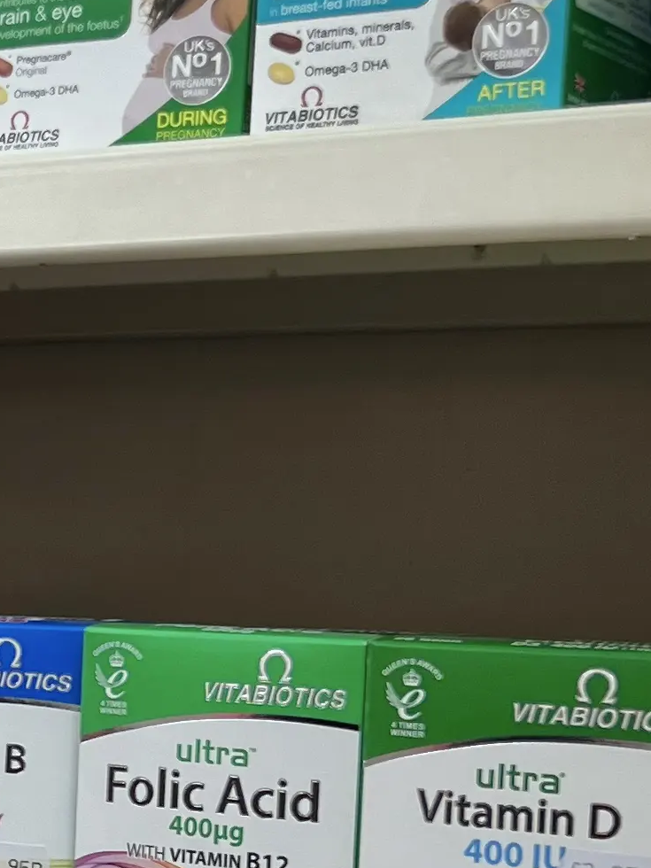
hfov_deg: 12.7
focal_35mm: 107
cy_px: 710
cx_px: -497
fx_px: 2683
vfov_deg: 18.2
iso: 32
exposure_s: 1/135
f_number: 1.5
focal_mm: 5.7
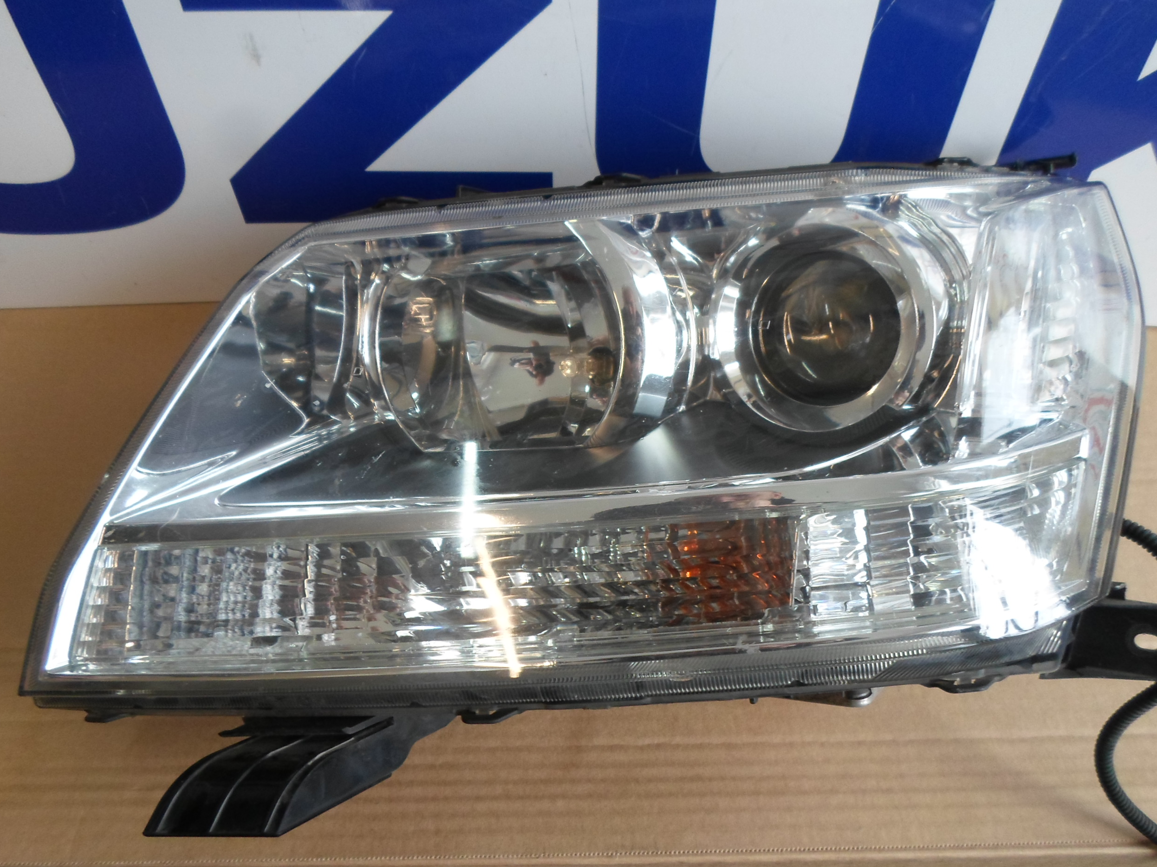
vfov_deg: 53.1
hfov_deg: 67.3
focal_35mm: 26
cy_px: 432
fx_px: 869
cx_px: 595
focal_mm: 4.5
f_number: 2.5
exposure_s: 1/30
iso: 100
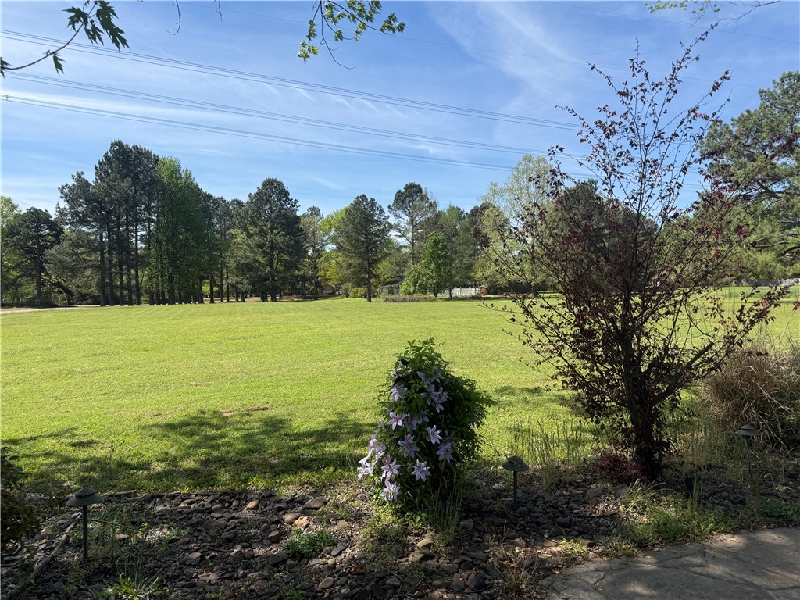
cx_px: 400
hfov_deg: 71.6
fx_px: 555
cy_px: 300
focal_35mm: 24
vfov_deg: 56.8
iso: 80
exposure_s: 1/3953
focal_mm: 6.76
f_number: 1.78
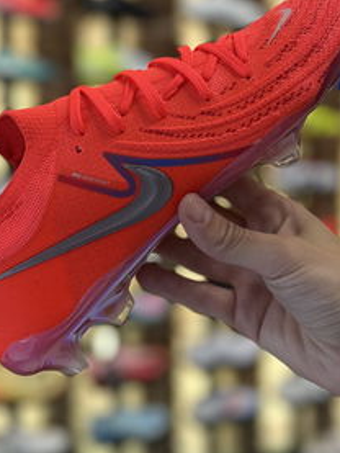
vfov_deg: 37.5
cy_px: 133
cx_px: 147
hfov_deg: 29.1
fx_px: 654
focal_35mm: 50
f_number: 1.5
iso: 100
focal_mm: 5.7
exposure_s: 1/100
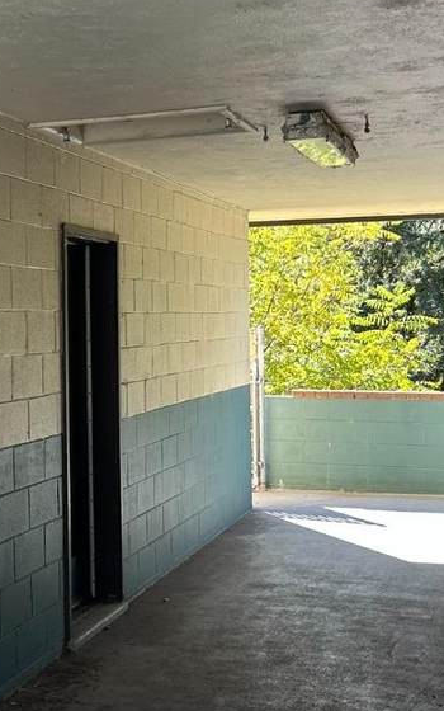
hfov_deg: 18.9
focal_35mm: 63
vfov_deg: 32.5
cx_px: -161
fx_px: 1220
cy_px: 331
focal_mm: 5.7
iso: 40
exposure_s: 1/278
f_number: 1.5
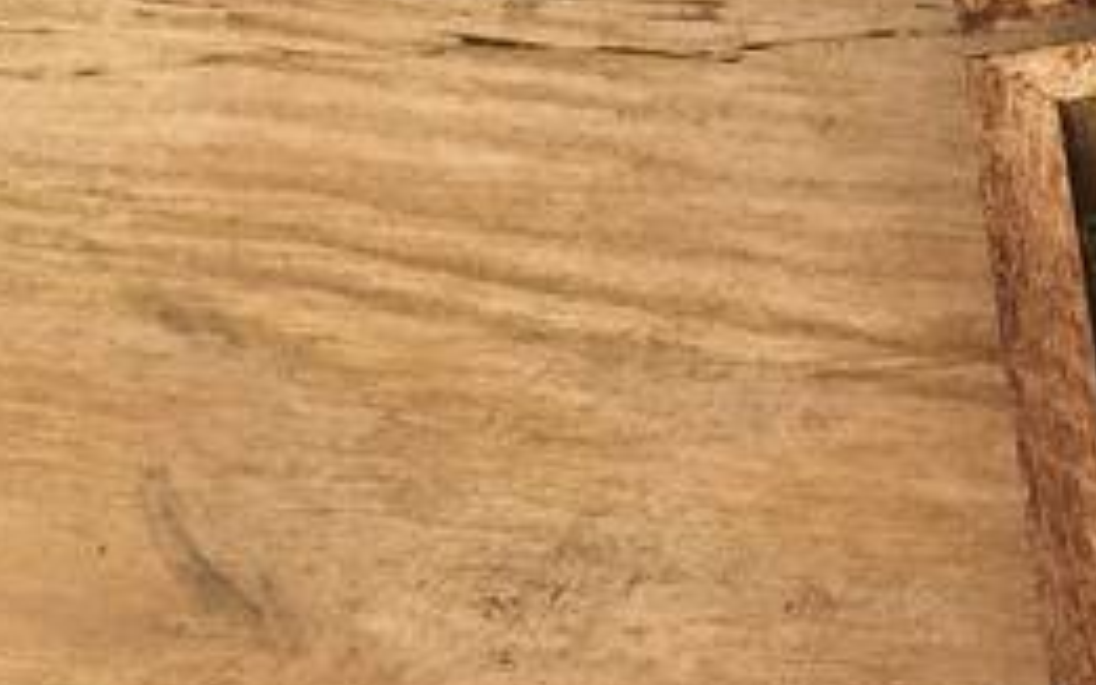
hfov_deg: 17.6
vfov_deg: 12.3
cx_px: 1663
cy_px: 82
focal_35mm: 106
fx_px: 3165
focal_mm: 4.15
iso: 25
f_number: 2.2
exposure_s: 1/1166
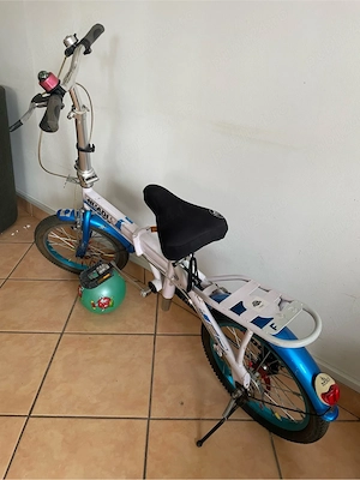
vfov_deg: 67.3
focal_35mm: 26
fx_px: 361
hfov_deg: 53.1
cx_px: 180
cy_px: 240
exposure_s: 1/78
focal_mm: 4.2
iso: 125
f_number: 1.6
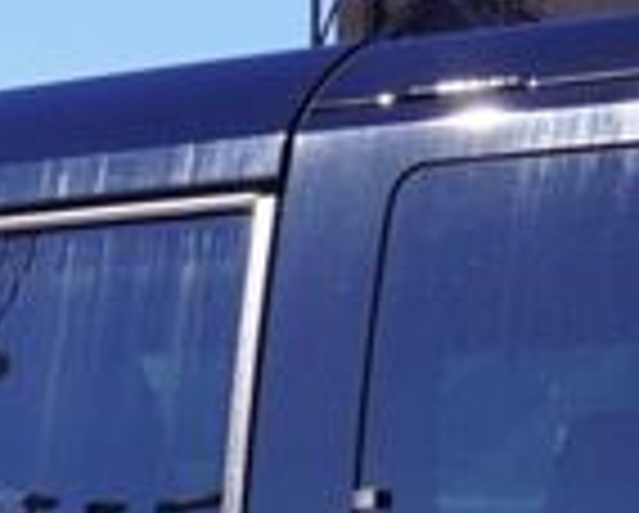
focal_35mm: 223
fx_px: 4223
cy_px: 1300
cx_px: 612
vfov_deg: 6.6
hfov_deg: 8.6
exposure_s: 1/160
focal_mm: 22
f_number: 10
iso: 100
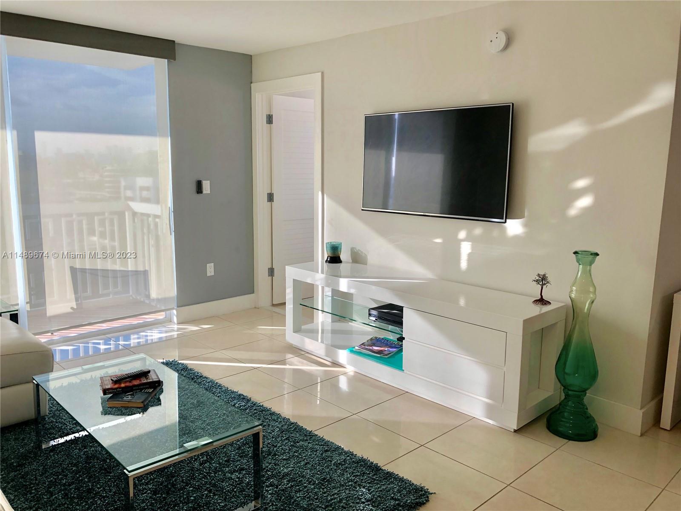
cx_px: 340
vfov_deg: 49.7
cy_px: 256
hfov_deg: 63.4
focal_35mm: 28
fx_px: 551
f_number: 1.8
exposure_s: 1/152
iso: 20
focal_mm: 4
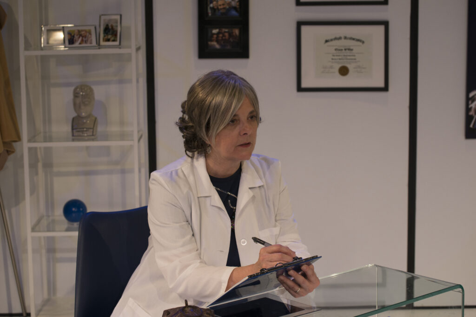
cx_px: 238
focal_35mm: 75
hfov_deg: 27.0
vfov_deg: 18.2
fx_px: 992
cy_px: 158
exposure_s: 1/80
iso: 1100
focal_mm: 75
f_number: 7.1
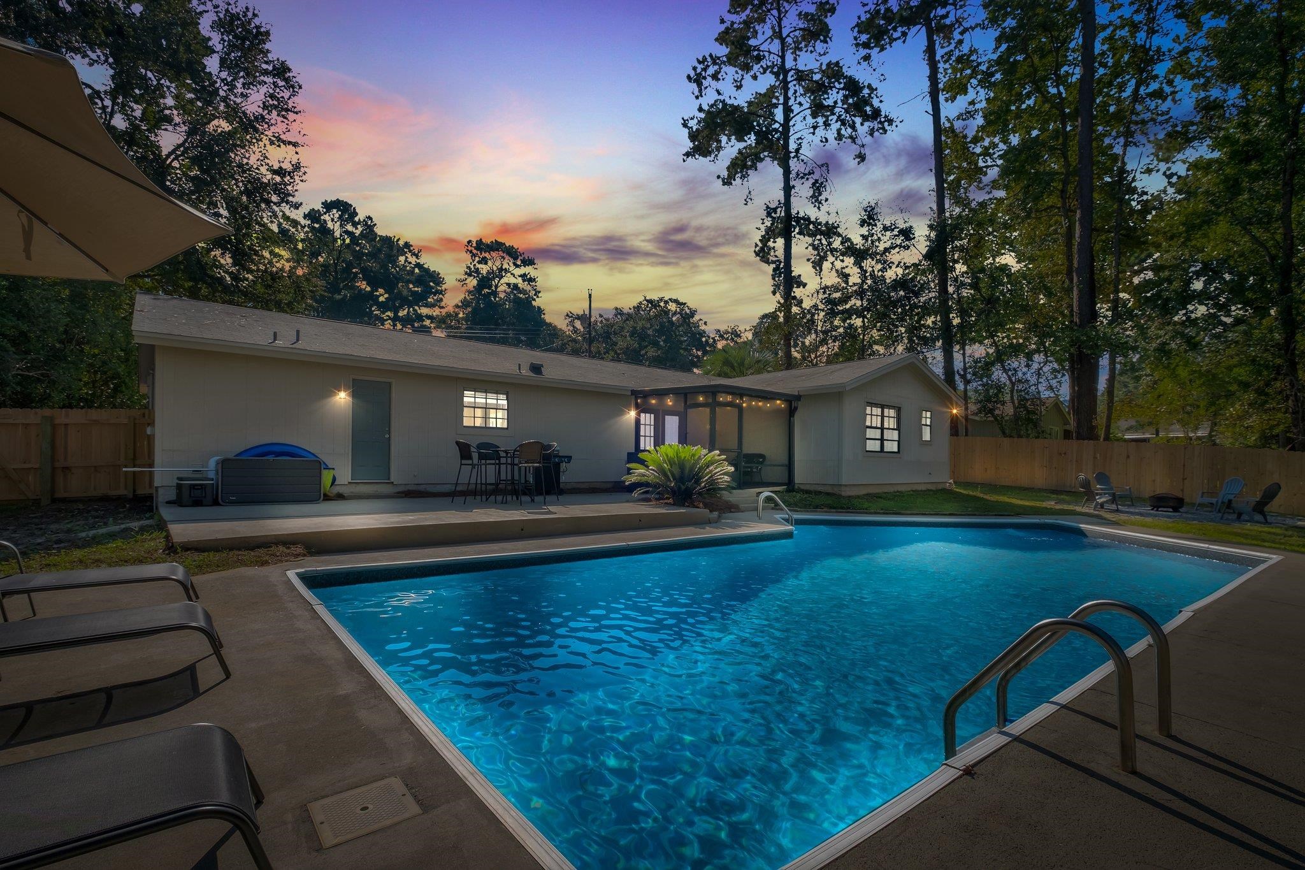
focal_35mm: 15
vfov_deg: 77.3
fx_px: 544
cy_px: 435
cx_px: 652
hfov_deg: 100.4
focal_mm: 10
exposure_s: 1/1600
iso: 400
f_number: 8
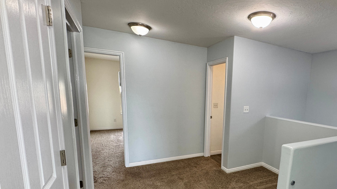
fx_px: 188
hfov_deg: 81.2
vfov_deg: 52.6
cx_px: 223
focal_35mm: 21
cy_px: 125
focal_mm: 2.22
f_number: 2.2
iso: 160
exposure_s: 1/60
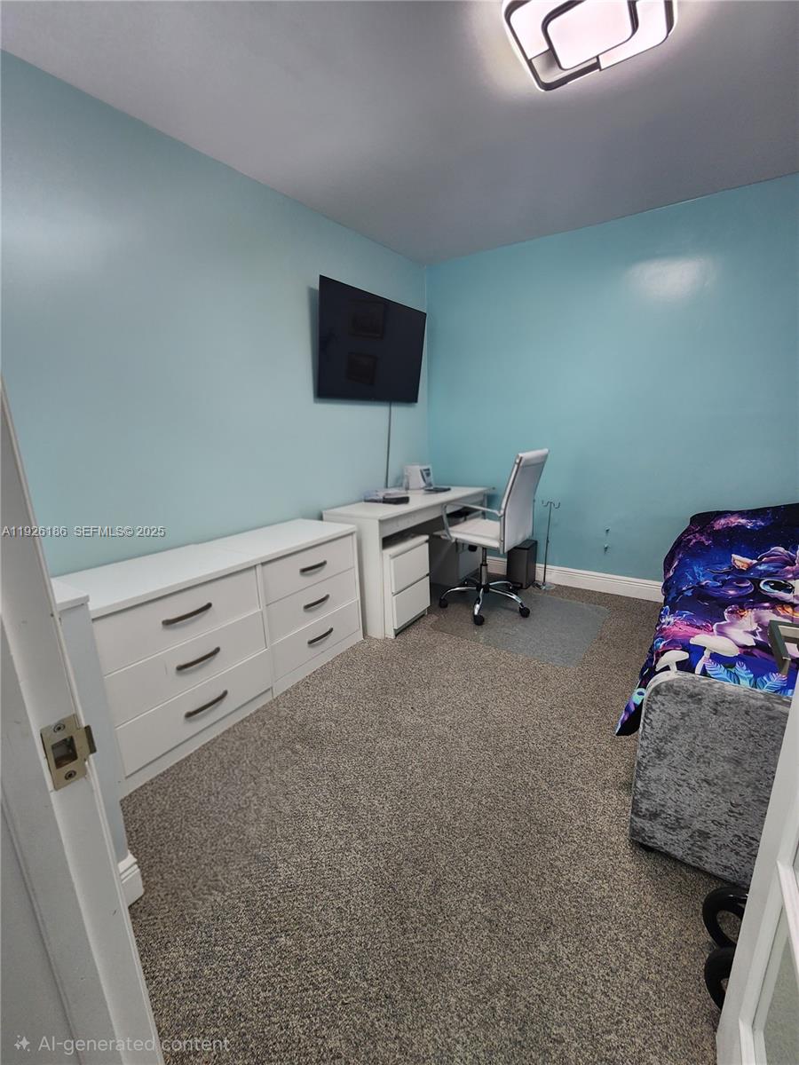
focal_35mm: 13
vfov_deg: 106.2
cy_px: 532
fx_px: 400
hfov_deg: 89.9
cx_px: 400
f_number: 2.2
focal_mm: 2.2
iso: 160
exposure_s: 1/60.2
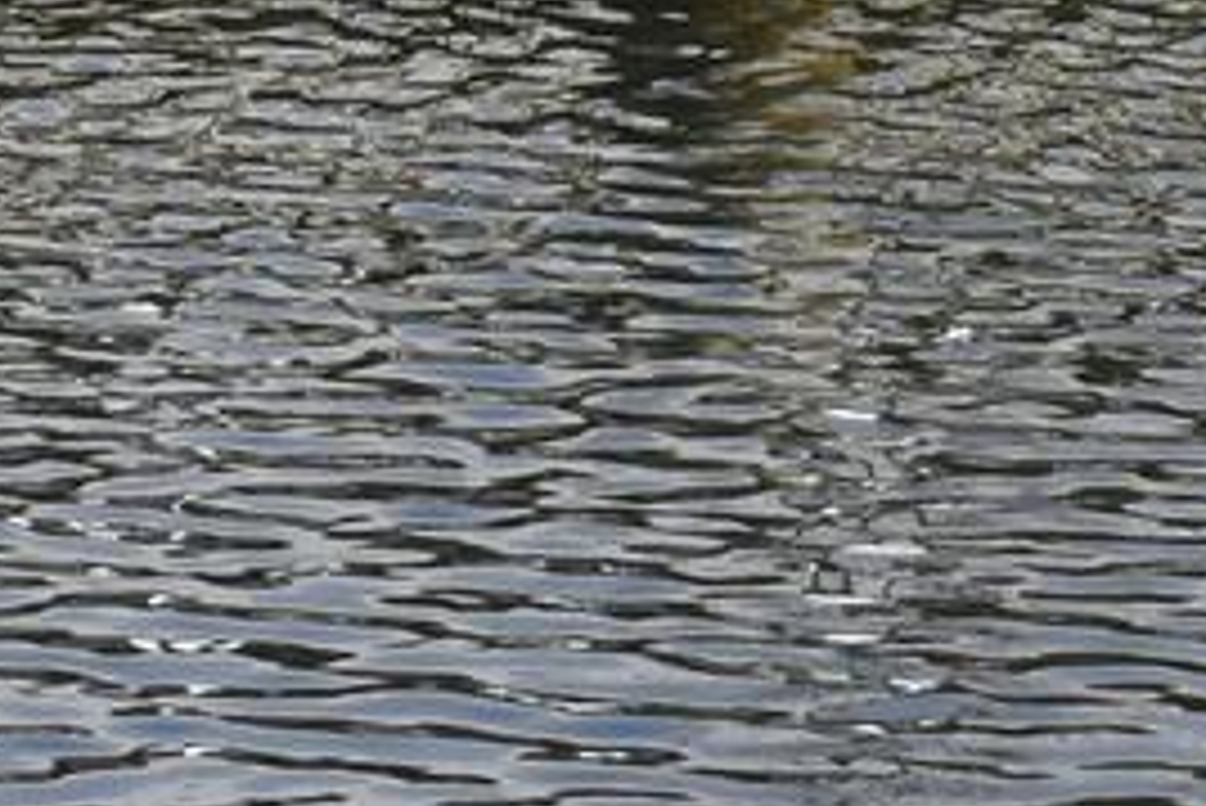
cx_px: -320
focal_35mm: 458
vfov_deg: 3.0
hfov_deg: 4.5
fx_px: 15351
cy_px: -1322
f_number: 10
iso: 200
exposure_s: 1/400
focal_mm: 40
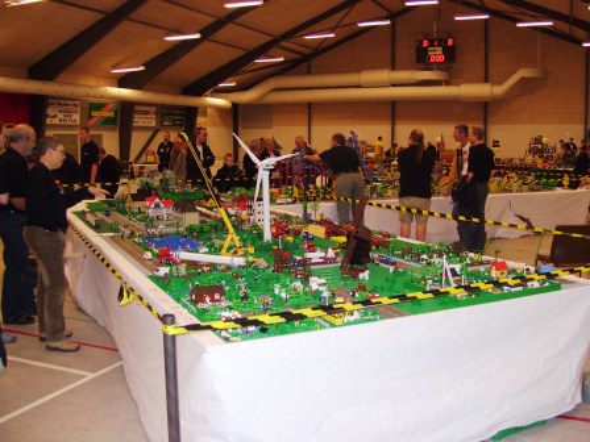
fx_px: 614
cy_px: 221
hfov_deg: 51.4
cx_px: 295
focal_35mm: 36
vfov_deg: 39.7
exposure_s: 1/60
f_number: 2.7
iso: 200
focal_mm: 6
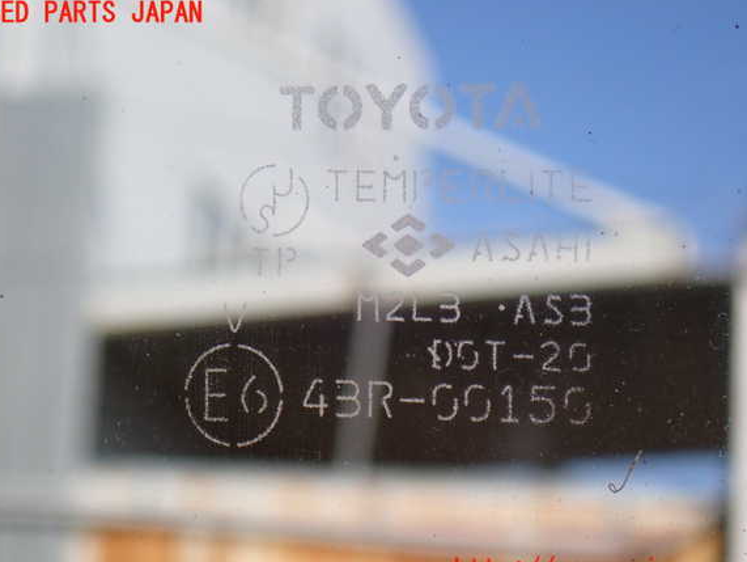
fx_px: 2267
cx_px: 357
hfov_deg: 18.7
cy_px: 292
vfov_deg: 14.1
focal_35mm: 105
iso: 160
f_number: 4.9
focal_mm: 18
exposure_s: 1/200
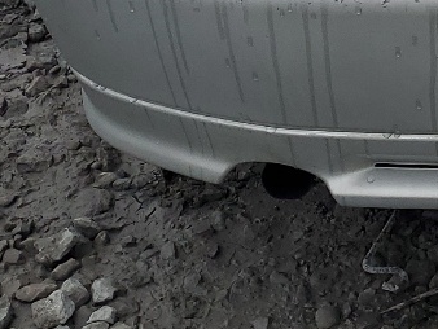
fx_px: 1557
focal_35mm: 123
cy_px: -249
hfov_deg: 14.8
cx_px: 671
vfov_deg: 11.3
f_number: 1.5
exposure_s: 1/1429
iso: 50
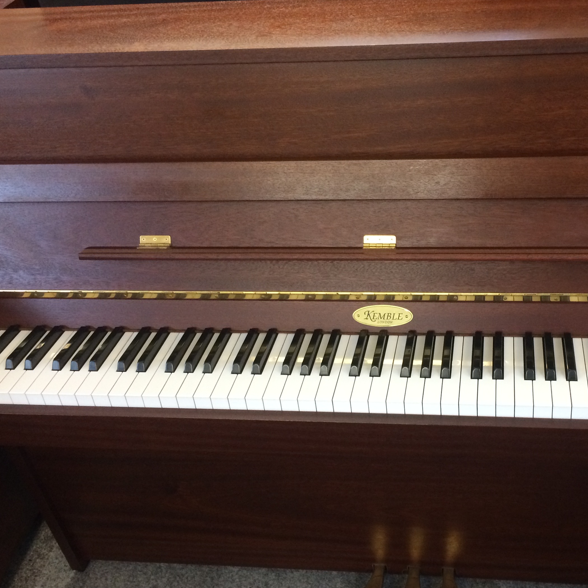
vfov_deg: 41.8
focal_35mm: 40
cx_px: 404
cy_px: 316
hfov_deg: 41.2
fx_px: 769
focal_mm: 4.15
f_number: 2.2
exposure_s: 1/33
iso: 250
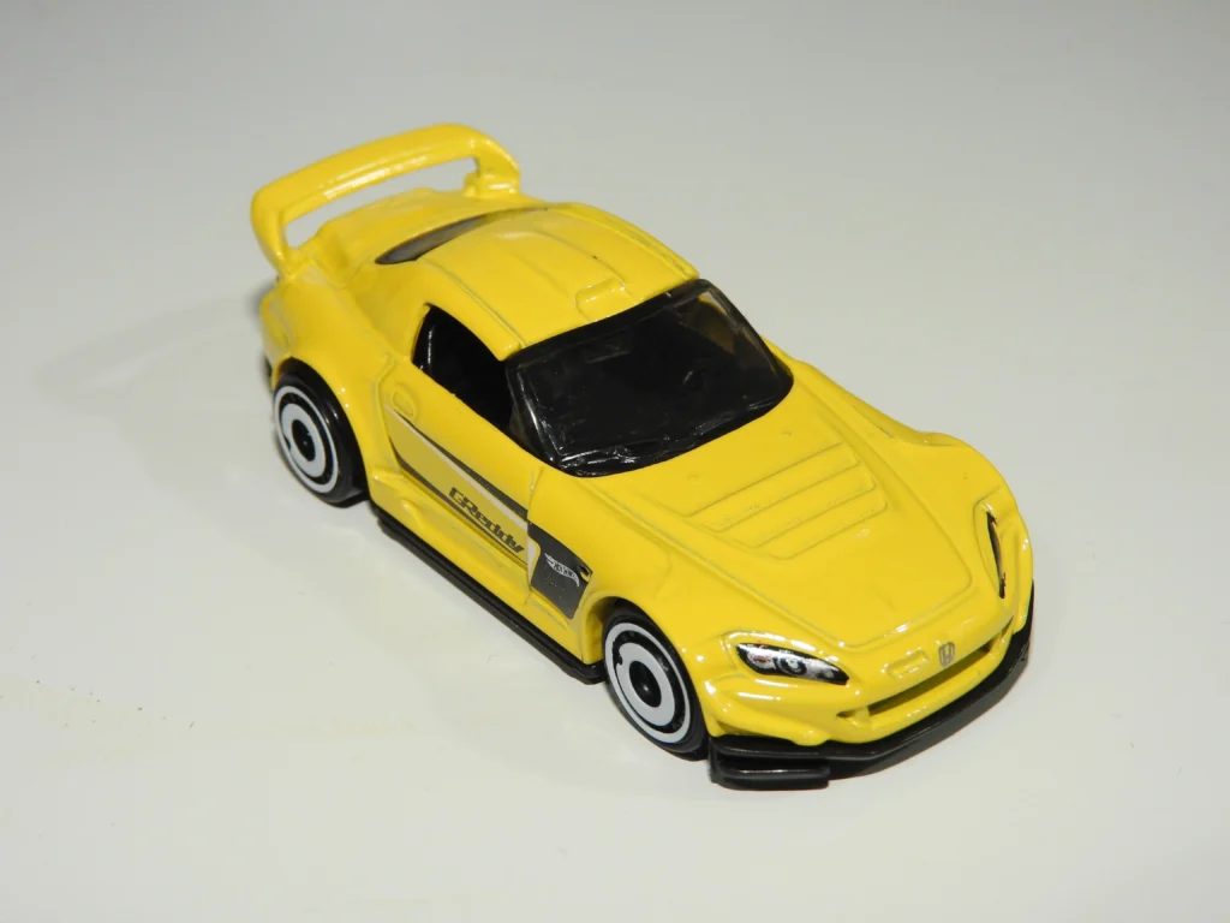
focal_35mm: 70
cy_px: 462
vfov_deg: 21.0
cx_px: 615
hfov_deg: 27.8
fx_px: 2487
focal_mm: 12.5
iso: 200
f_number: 5
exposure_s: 1/30
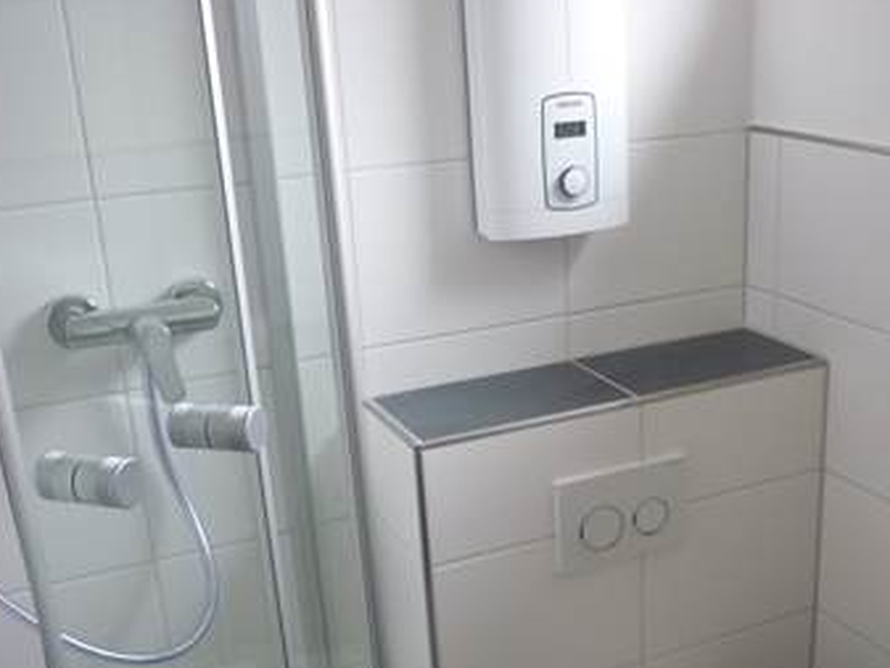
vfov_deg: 31.9
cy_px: 445
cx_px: 568
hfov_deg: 41.7
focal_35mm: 45
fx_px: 1157
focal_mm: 5.5
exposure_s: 1/30
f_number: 2.8
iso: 160
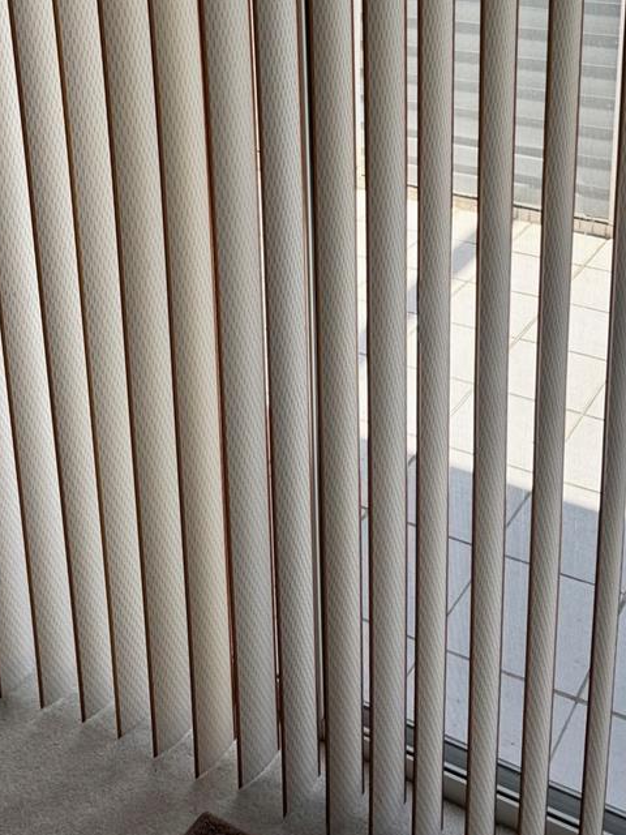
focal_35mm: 45
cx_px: 420
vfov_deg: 39.2
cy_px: 93
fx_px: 1085
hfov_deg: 31.9
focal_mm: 6.76
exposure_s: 1/1261
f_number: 1.78
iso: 80
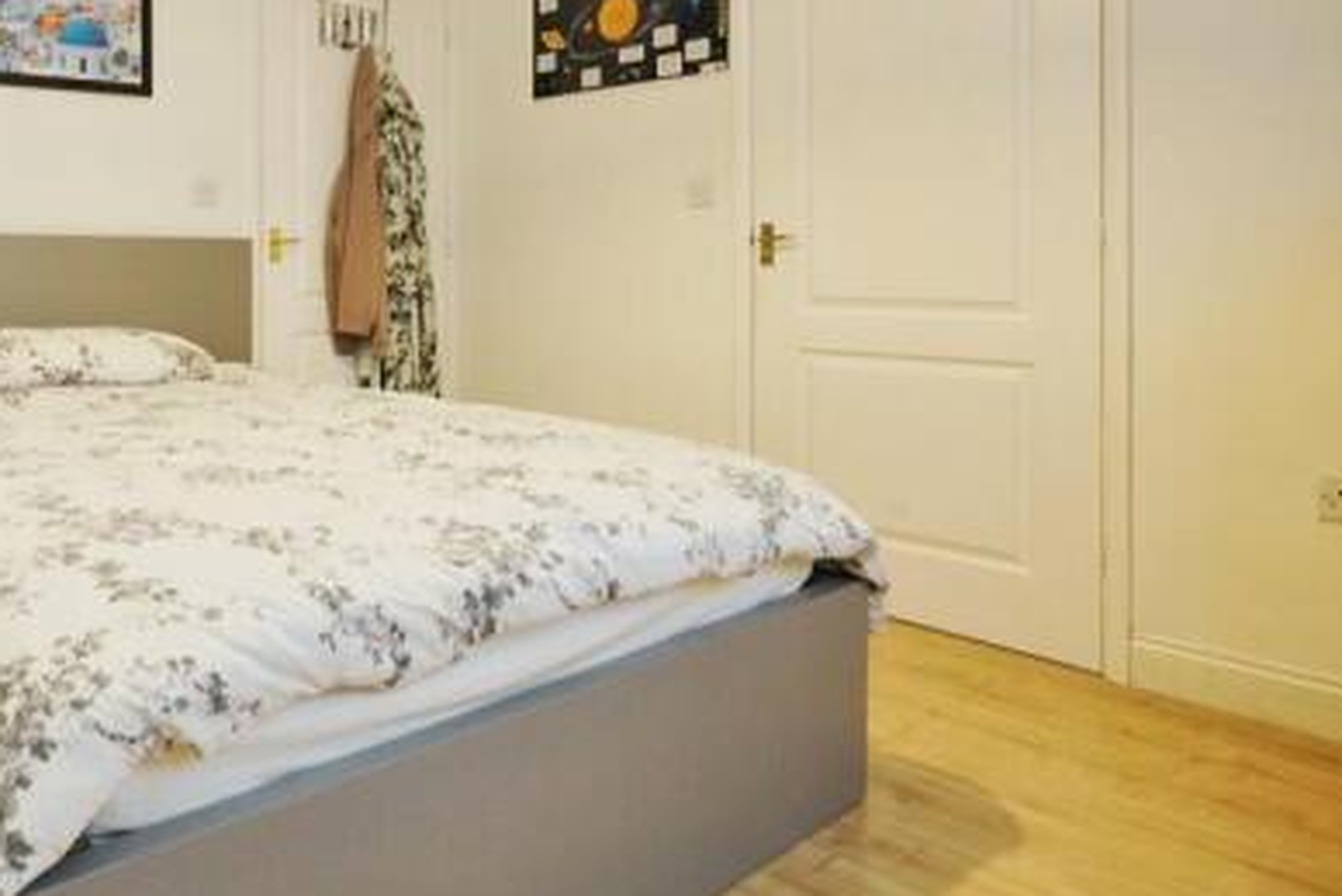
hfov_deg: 63.5
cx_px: 341
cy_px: 282
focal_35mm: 27
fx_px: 1007
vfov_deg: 47.0
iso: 2000
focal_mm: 16
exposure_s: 1/10
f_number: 8
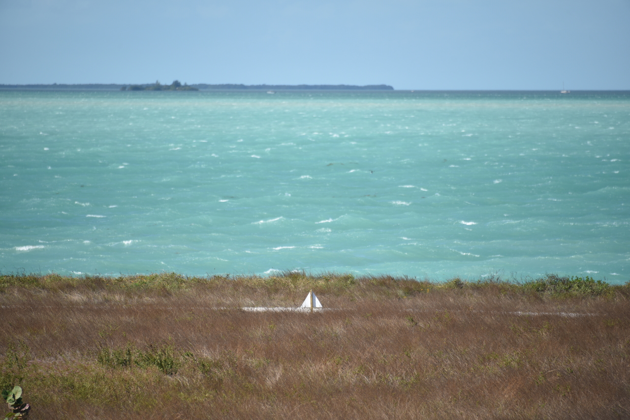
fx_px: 5251
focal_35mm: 300
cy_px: 210
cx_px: 315
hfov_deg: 6.9
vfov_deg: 4.6
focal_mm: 300
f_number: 5.6
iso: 140
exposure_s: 1/640
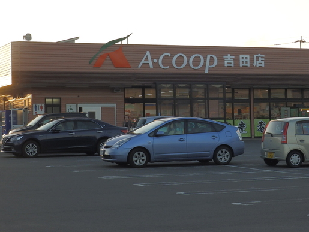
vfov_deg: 14.9
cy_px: 91
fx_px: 884
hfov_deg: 19.8
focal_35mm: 99
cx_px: 194
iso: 80
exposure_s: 1/100
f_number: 4.7
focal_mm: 12.2
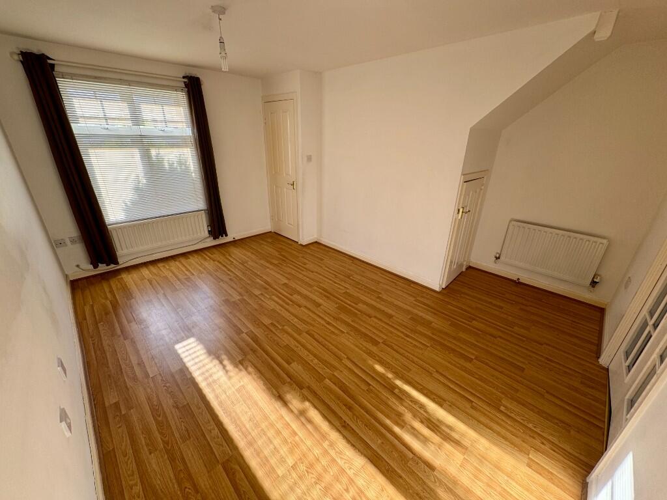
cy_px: 250
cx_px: 334
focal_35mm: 14
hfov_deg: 102.1
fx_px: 270
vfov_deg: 85.7
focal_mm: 2.22
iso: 50
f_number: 2.2
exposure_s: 1/99
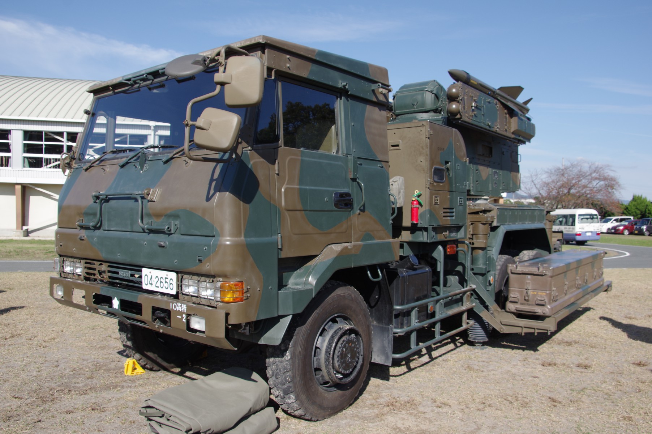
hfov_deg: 60.3
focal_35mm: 31
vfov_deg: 42.3
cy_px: 217
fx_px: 561
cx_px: 326
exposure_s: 1/400
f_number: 7.1
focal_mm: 20.63
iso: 200
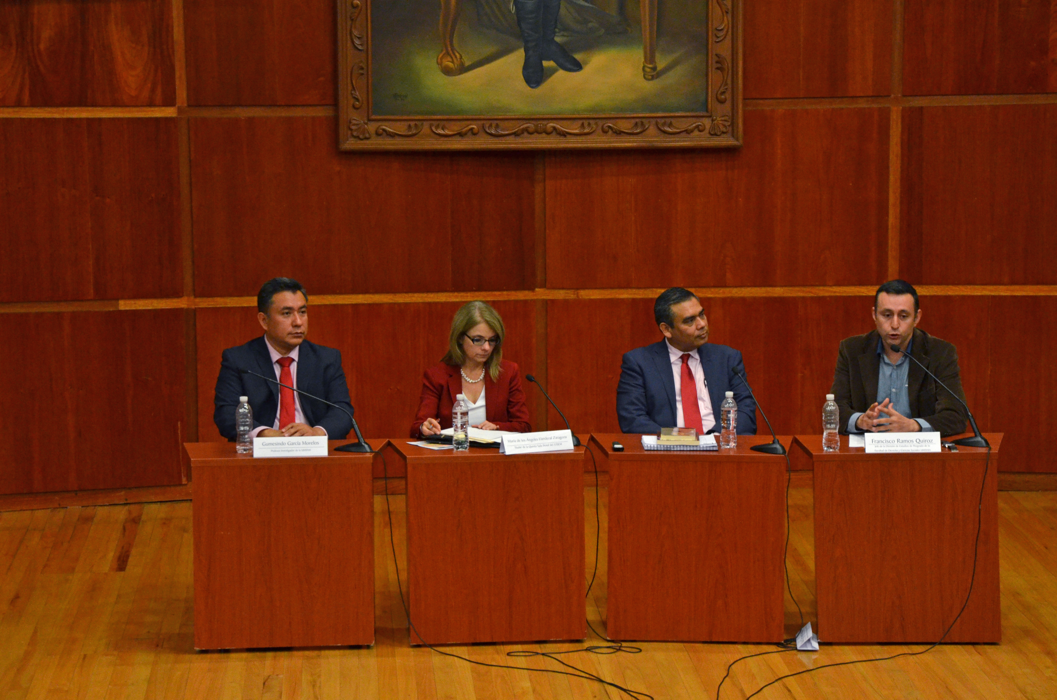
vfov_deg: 11.4
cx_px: 528
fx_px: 3516
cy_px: 350
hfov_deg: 17.1
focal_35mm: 120
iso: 1600
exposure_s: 1/40
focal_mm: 80
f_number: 8
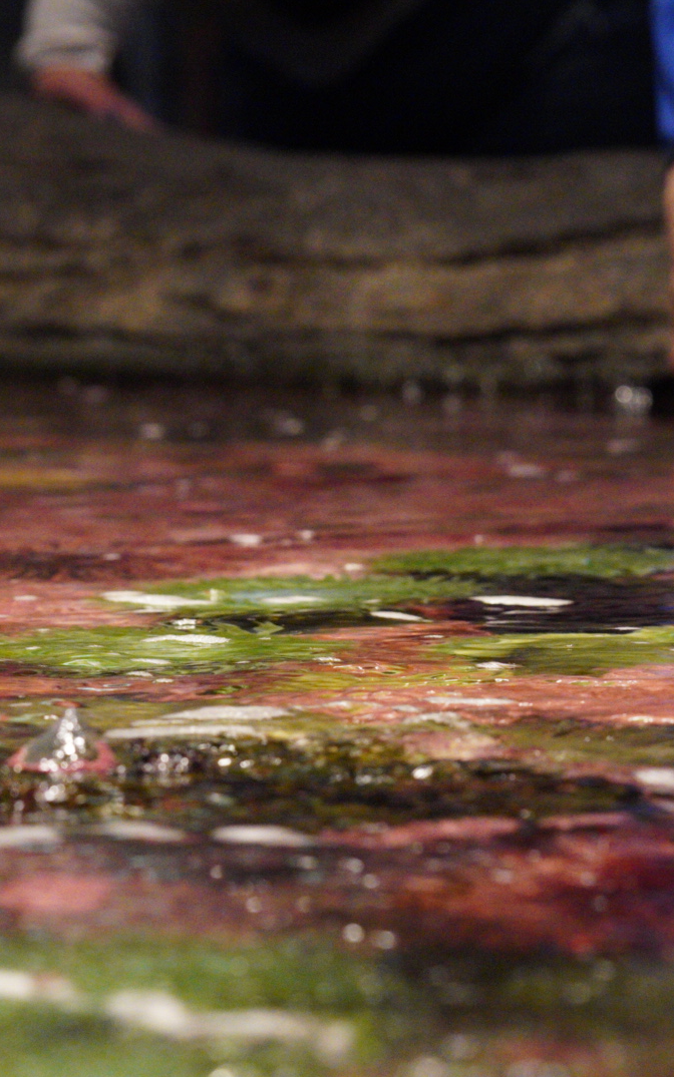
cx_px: 256
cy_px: 539
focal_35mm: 207
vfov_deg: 10.1
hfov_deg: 6.3
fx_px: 6083
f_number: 6.3
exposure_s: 1/80
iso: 6400
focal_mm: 90
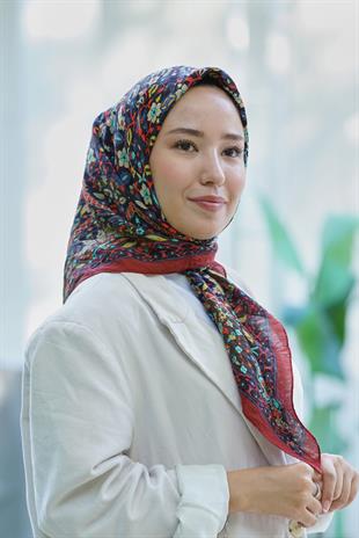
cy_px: 269
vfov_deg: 14.1
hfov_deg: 9.5
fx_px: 2166
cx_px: 180
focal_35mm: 145
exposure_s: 1/125
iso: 500
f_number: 5
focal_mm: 145
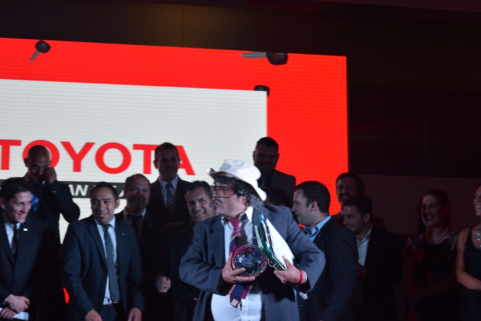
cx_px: 240
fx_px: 1002
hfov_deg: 27.0
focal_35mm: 75
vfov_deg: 18.2
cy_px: 160
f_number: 5.6
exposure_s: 1/80
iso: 400
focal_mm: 50
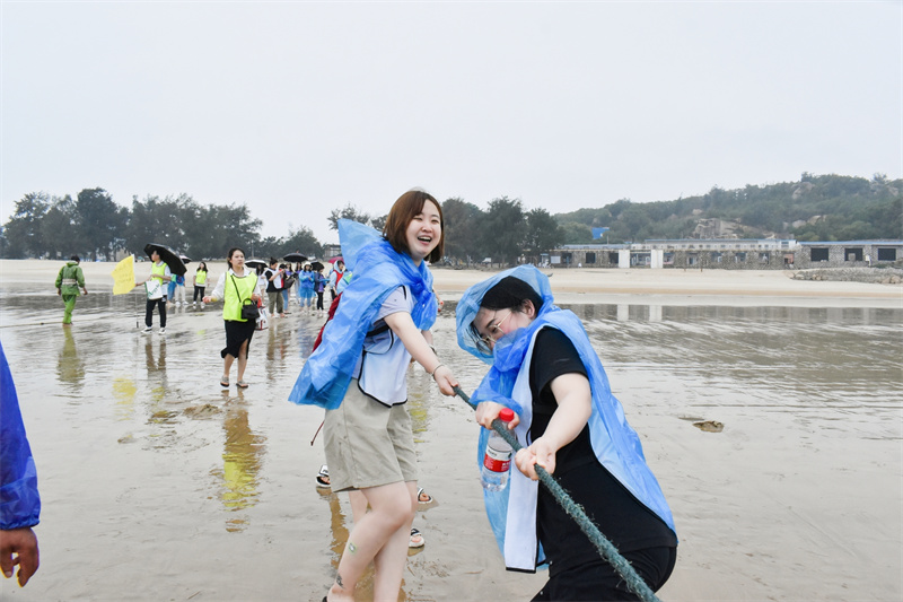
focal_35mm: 27
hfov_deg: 67.4
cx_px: 452
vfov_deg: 47.9
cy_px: 301
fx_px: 677
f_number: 10
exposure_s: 1/400
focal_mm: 18
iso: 1600
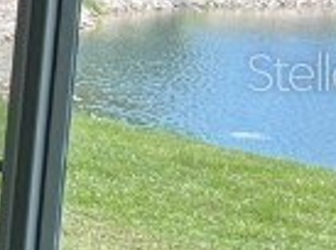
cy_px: 71
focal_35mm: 195
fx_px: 1888
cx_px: -777
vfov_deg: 7.6
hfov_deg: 8.1
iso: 50
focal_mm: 5.1
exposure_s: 1/478
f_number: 1.6
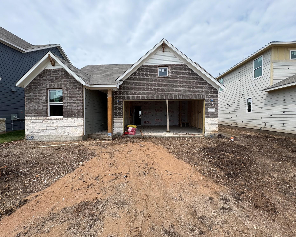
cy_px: 119
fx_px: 131
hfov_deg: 96.8
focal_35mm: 15
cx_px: 145
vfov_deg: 84.0
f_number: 2.2
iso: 40
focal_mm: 2.22
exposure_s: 1/1178
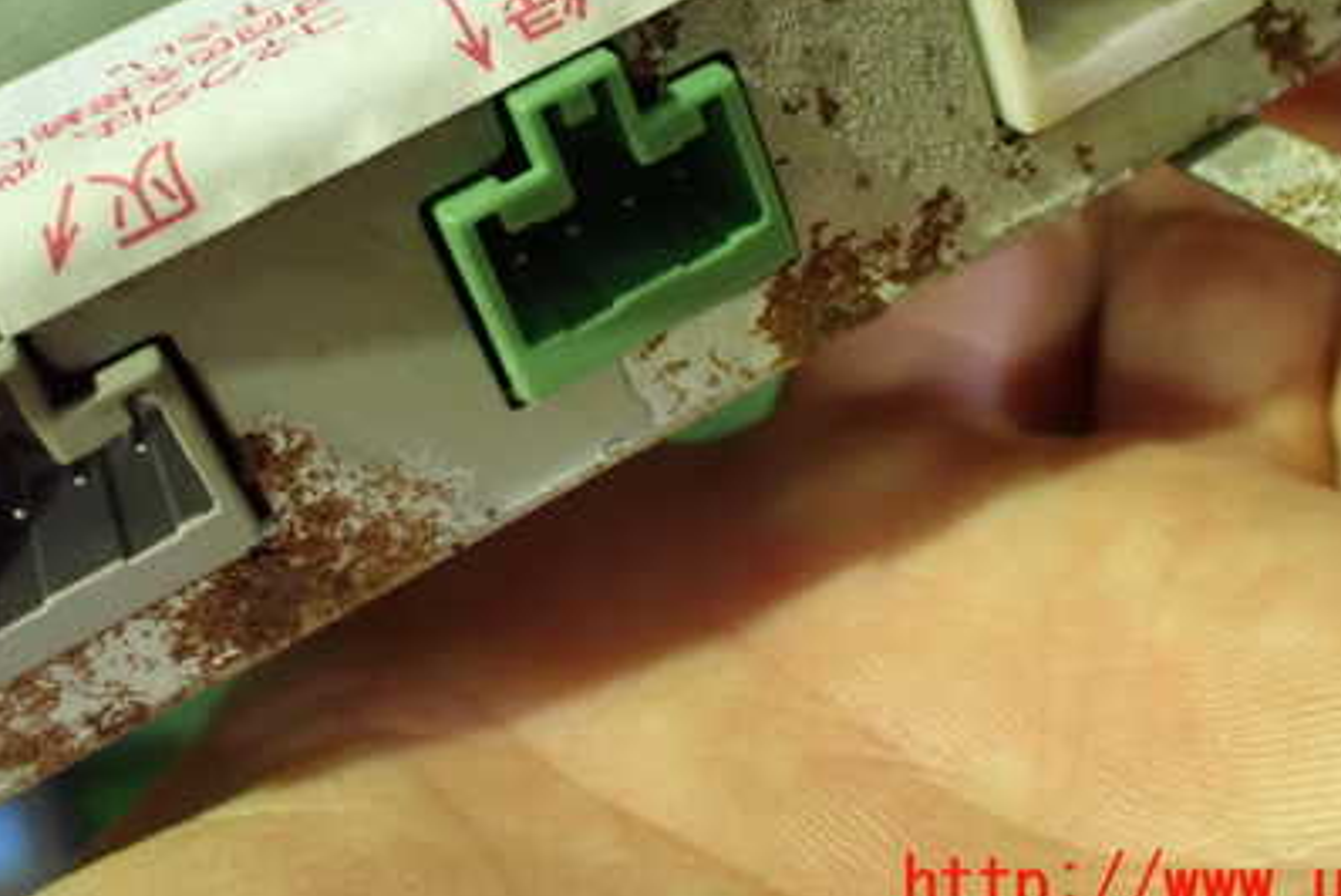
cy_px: 172
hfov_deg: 41.9
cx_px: 654
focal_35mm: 47
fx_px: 1752
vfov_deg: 28.1
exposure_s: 1/30
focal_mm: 5.4
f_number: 2.3
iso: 1250
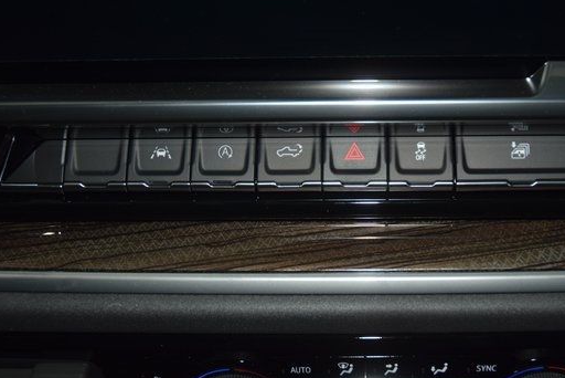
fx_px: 795
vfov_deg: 26.6
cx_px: 348
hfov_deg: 38.9
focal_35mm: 51
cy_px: 148
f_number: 3.8
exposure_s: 1/50
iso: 450
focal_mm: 27
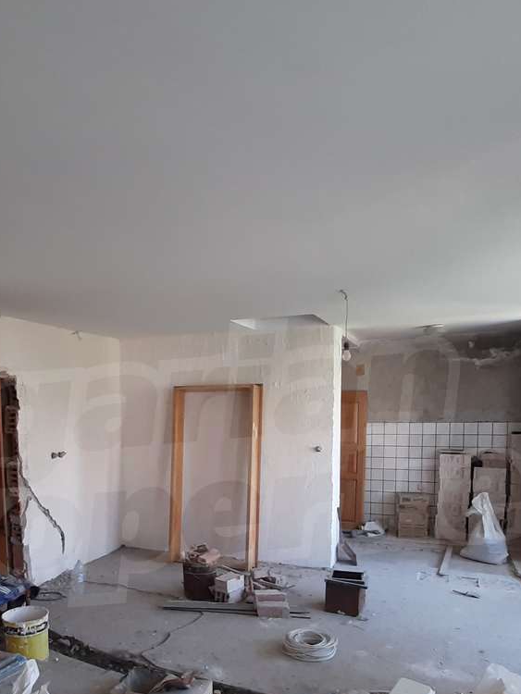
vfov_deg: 65.2
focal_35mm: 26
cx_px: 147
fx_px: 521
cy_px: 473
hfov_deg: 51.4
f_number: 2.2
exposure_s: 1/50
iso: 100
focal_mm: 1.42
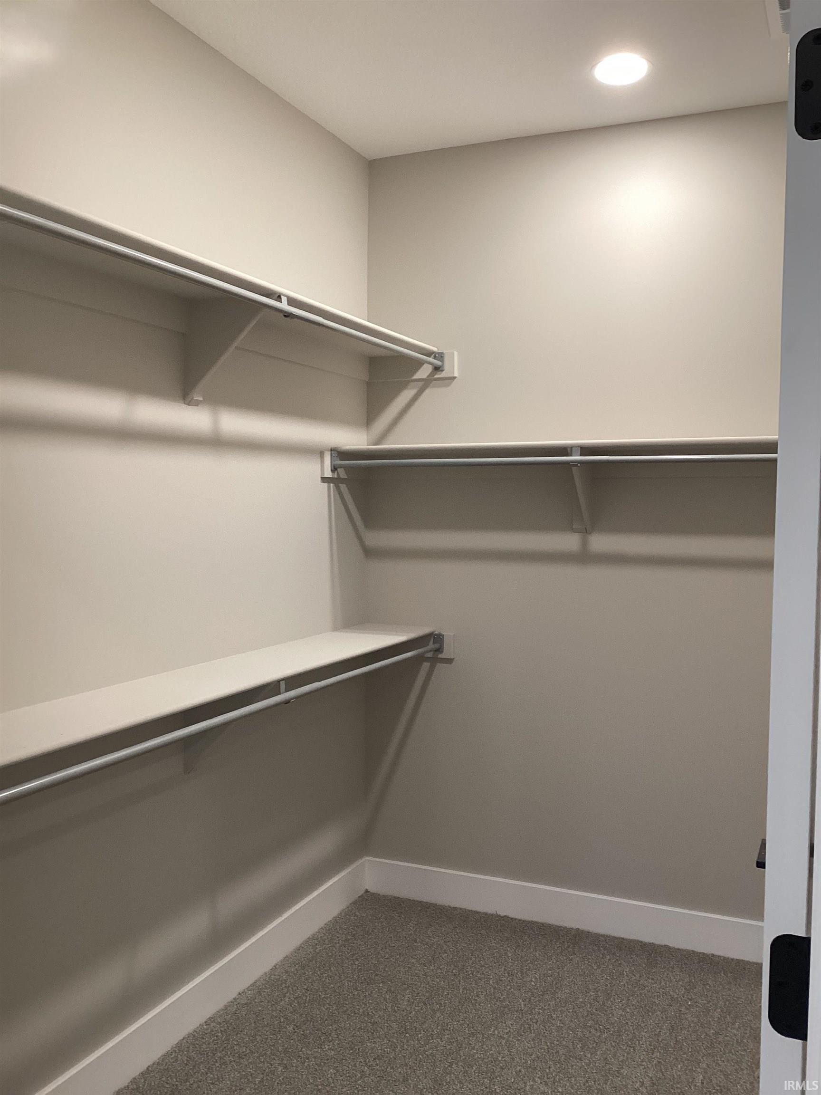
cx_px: 410
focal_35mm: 31
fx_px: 980
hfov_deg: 45.4
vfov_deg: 58.4
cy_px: 548
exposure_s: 1/60
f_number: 2.4
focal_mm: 3.3
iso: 125
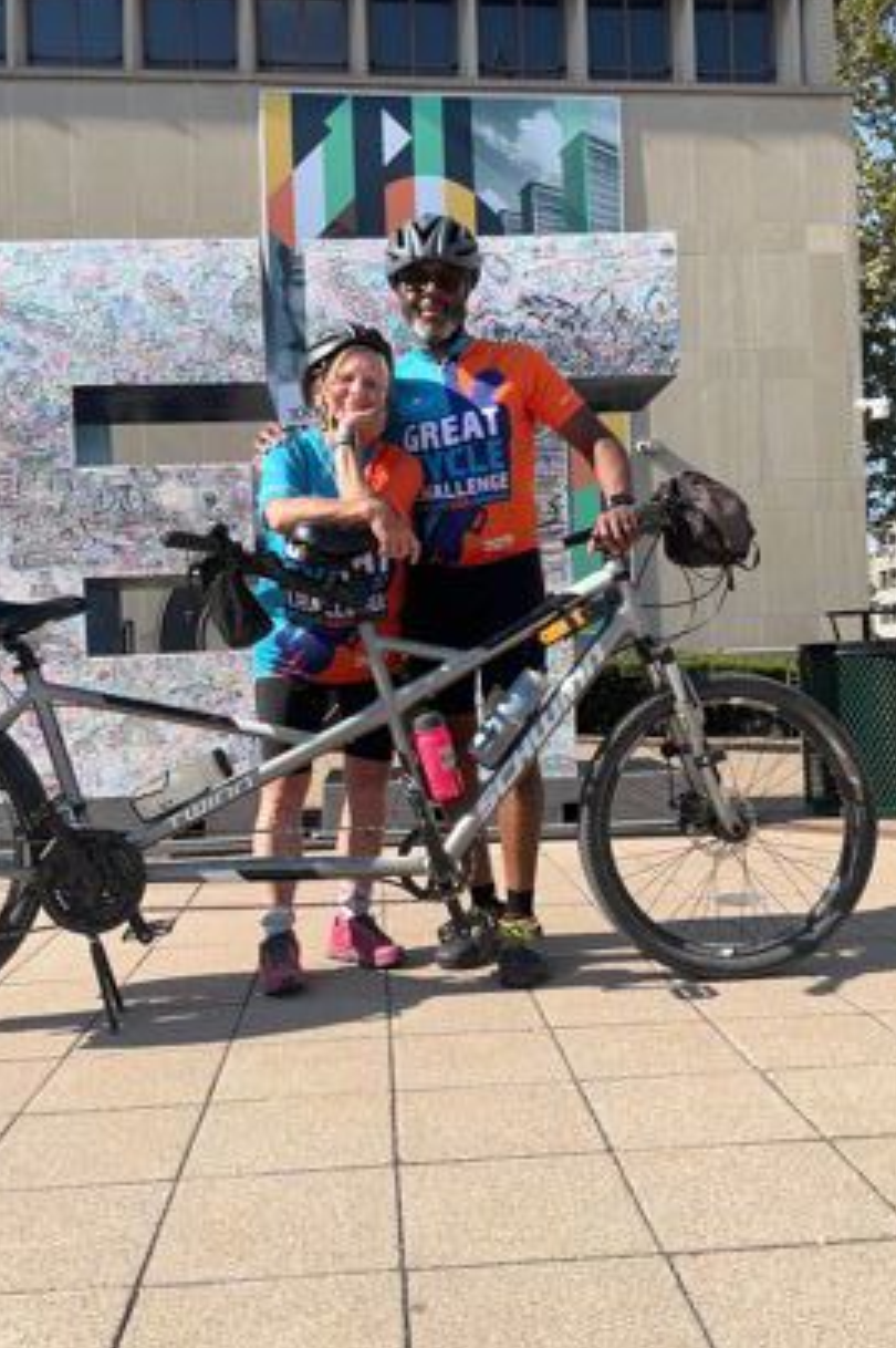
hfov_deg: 41.0
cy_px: 671
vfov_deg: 58.8
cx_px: 428
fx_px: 1197
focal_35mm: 32
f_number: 1.9
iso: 25
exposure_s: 1/1080
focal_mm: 2.69
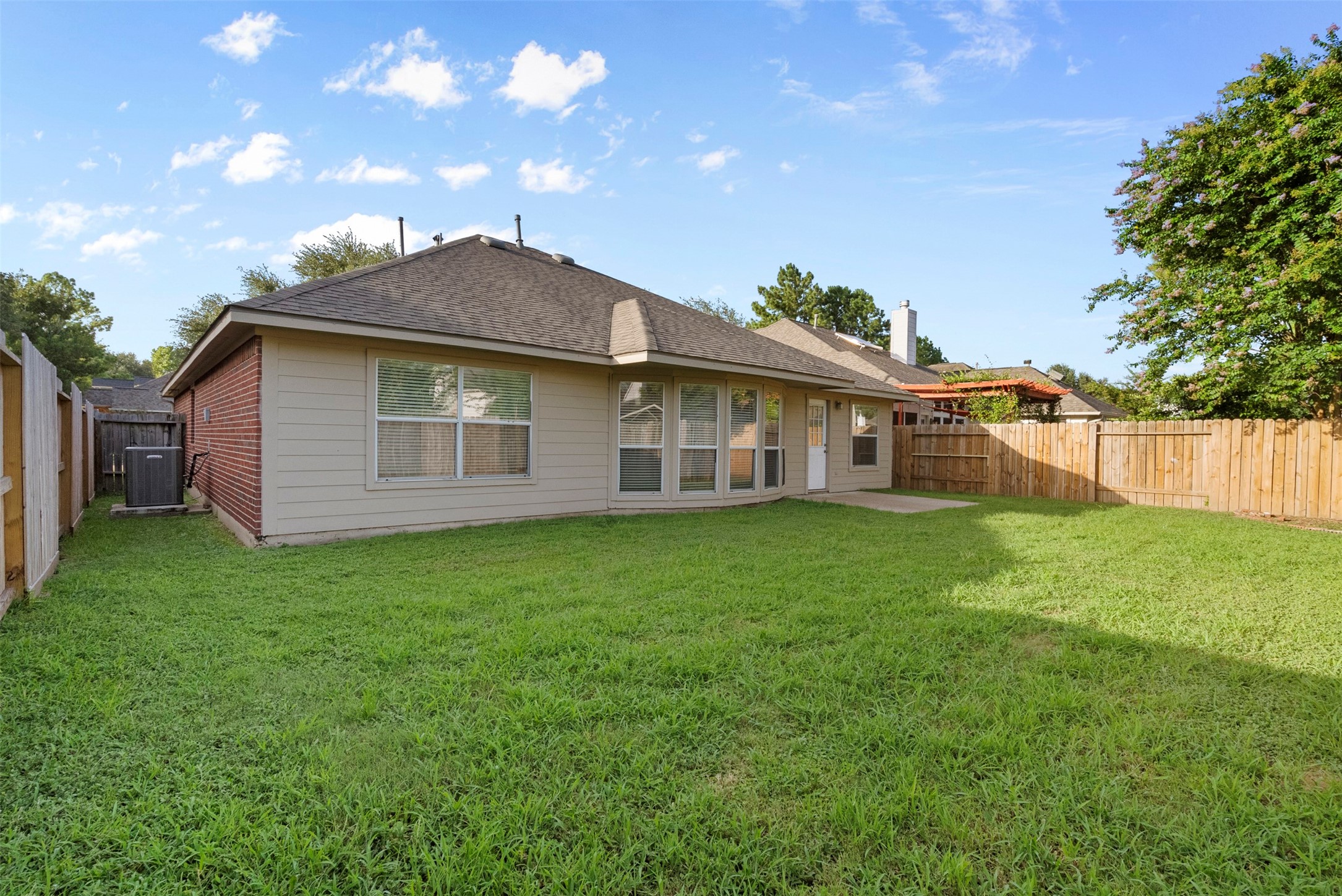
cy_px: 448
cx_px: 671
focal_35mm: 16
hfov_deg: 96.7
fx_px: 597
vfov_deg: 73.8
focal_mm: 16
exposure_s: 1/2500
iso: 3200
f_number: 9
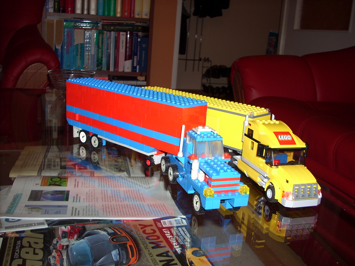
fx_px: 379
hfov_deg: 50.1
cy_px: 133
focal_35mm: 37
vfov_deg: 38.7
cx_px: 178
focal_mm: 6.2
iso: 64
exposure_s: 1/60
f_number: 2.8
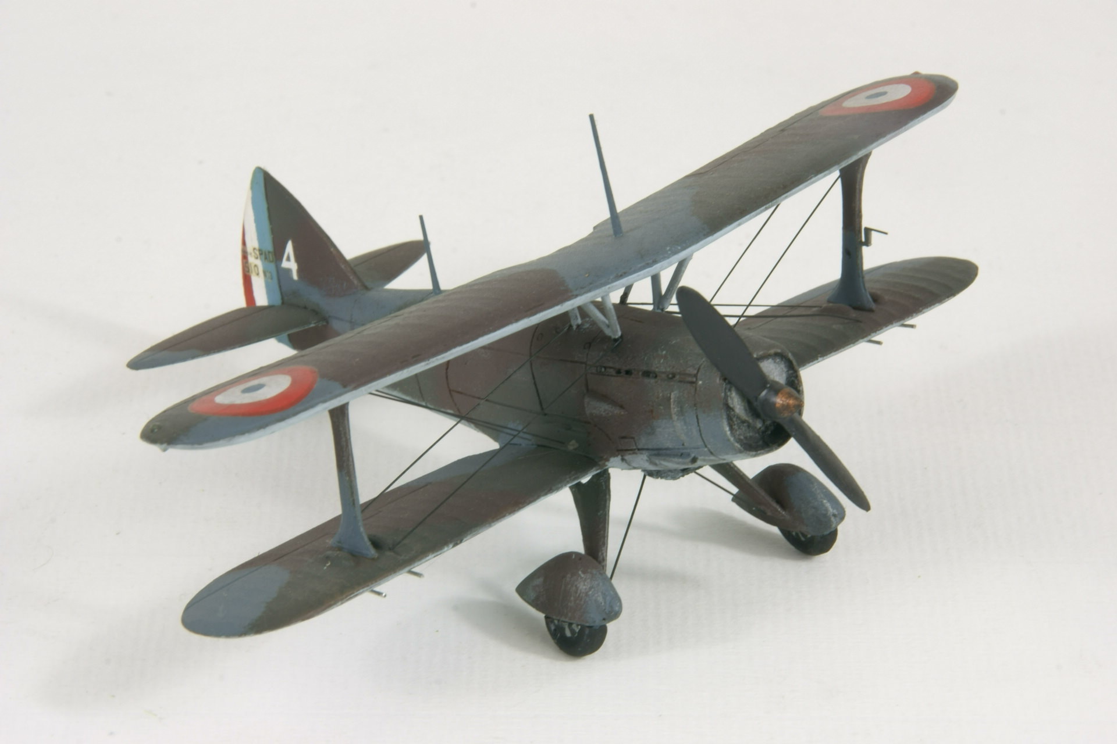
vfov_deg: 7.6
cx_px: 558
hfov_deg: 11.4
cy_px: 372
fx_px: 5585
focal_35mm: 180
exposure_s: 2
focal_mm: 120
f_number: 29
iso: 80
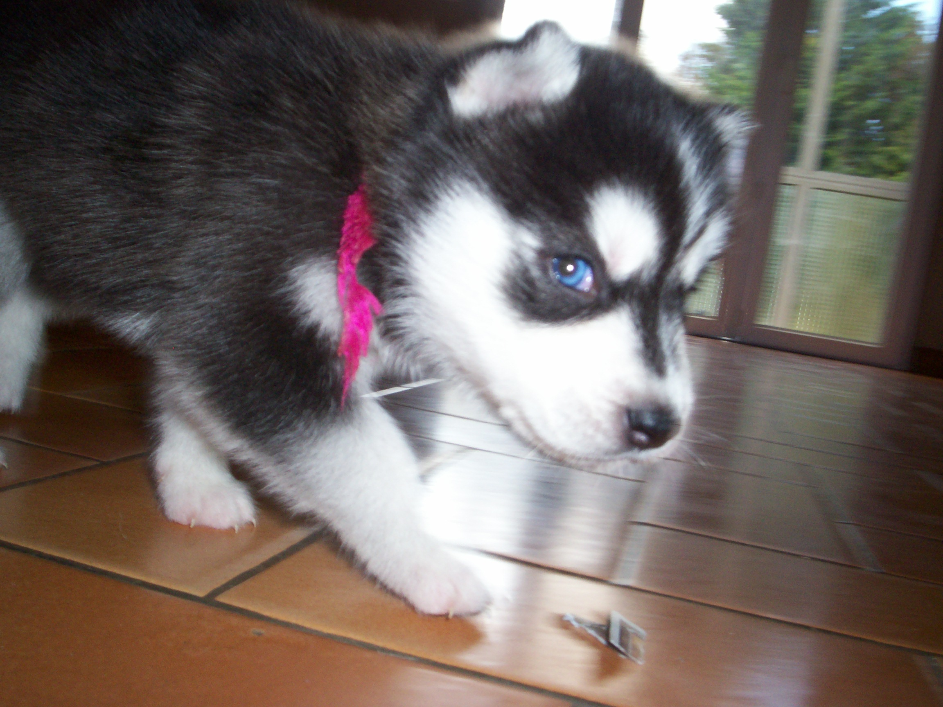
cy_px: 354
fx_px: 981
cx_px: 472
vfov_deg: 39.7
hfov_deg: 51.4
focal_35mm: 36
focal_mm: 5.9
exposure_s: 1/64
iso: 140
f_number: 4.5
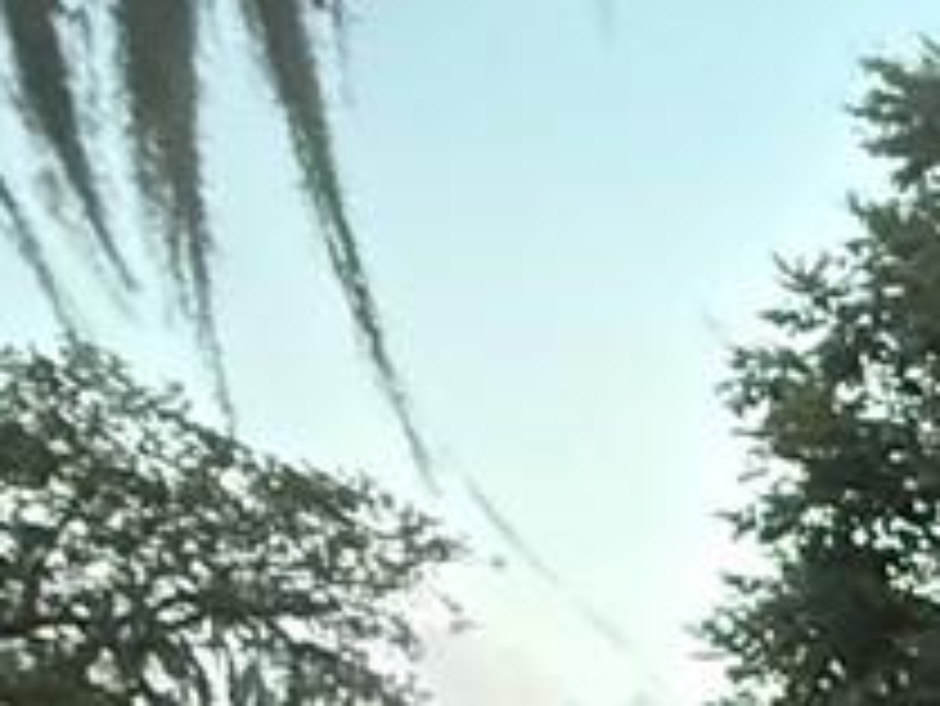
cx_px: 2717
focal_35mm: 107
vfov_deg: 11.5
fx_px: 2907
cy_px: 1682
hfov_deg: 11.6
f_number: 2.2
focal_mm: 2.22
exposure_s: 1/40
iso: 1250
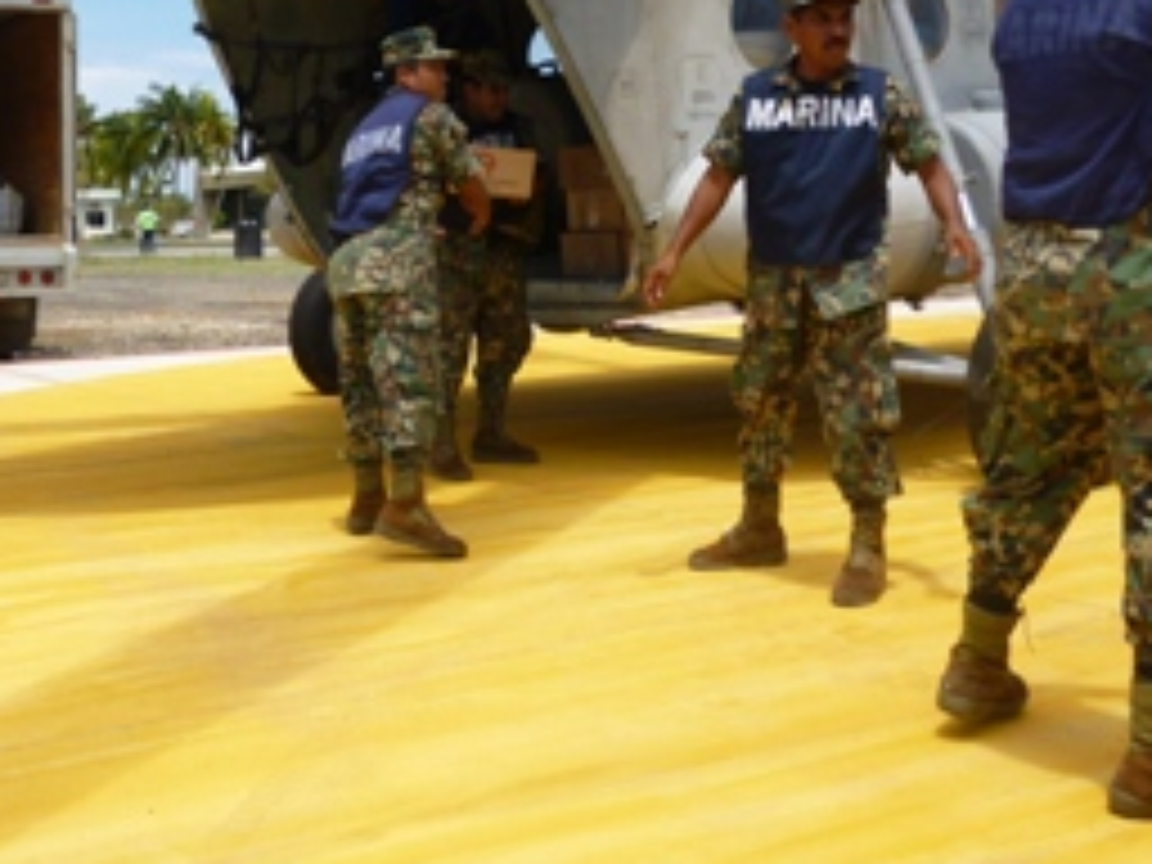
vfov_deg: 28.7
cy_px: 122
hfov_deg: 38.7
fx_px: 1631
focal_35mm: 49
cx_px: 446
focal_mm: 5
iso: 100
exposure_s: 1/125
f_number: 9
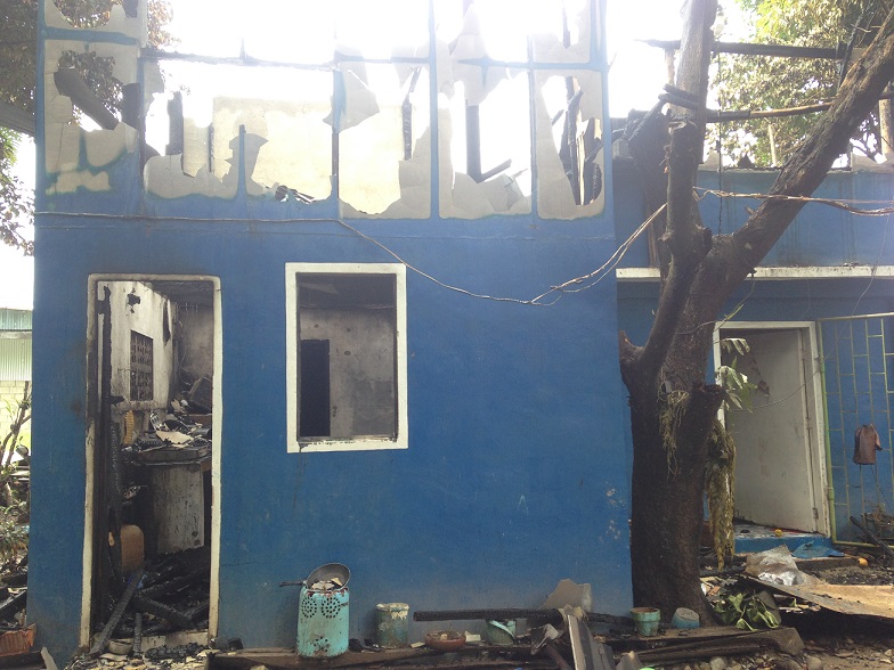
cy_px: 335
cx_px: 447
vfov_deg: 42.9
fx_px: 852
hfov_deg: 55.4
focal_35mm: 33
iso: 50
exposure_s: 1/120
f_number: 2.4
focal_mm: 4.12
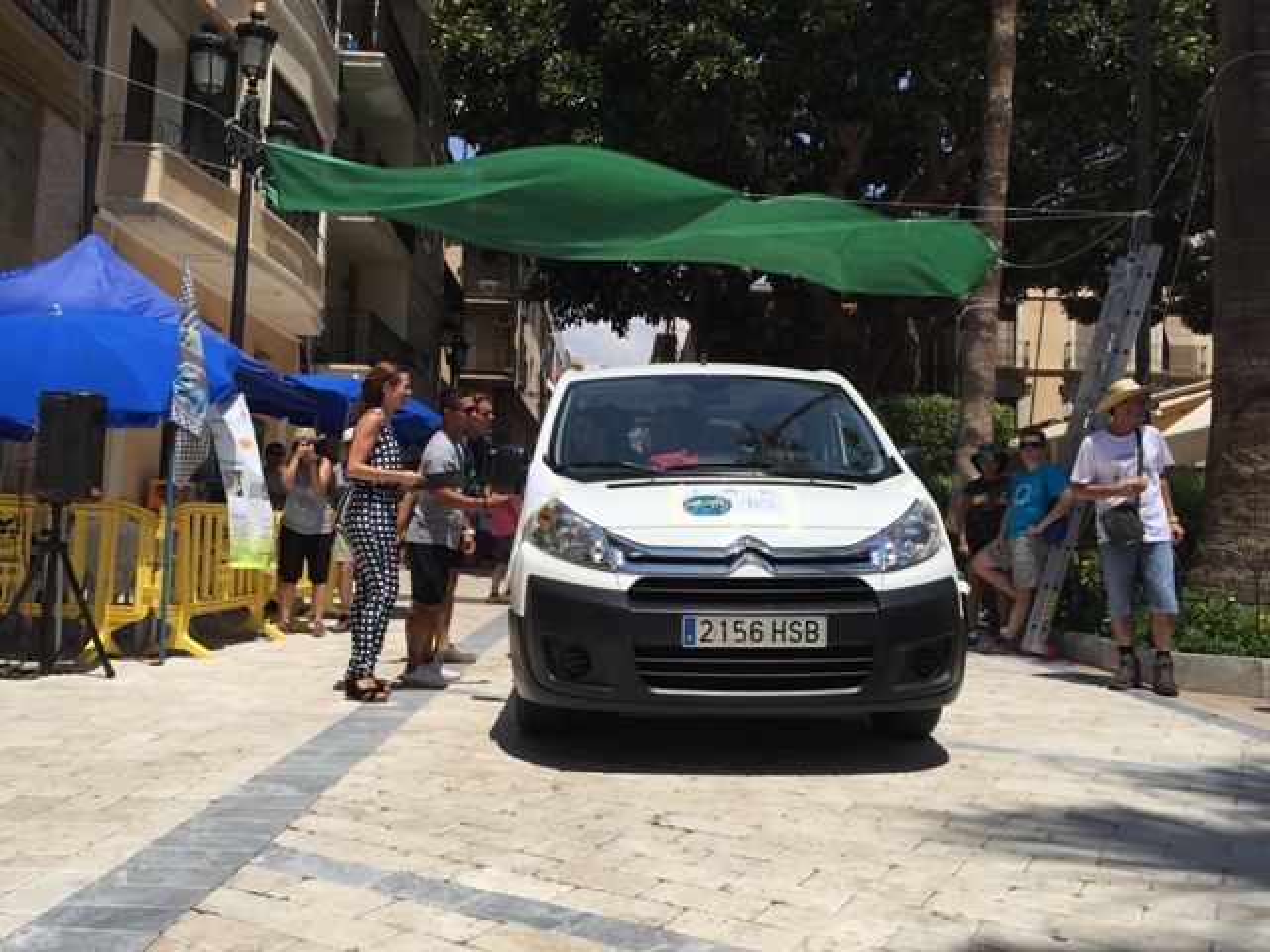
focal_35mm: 29
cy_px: 476
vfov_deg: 48.2
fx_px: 1064
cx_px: 635
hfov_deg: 61.7
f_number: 2.2
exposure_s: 1/3597
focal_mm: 4.15
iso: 32
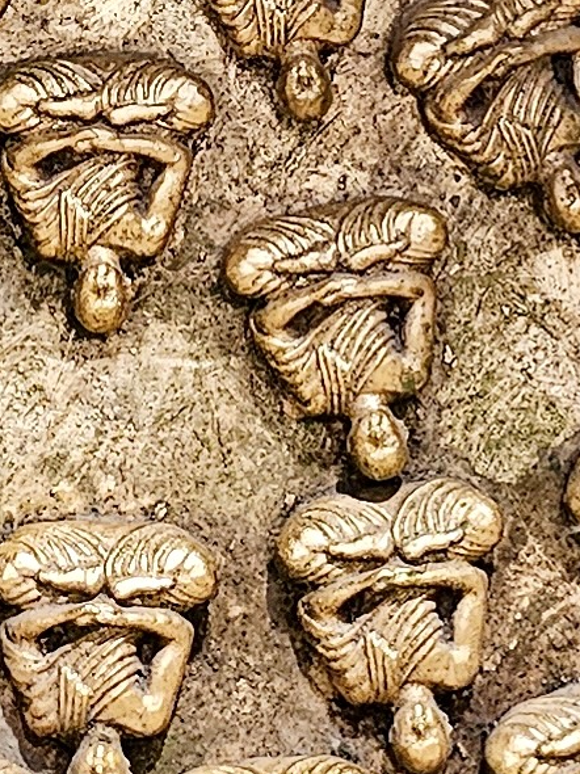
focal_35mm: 156
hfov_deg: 9.5
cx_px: 94
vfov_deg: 11.6
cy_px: -657
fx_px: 3488
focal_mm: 6.3
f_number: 1.7
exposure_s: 1/120
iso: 800
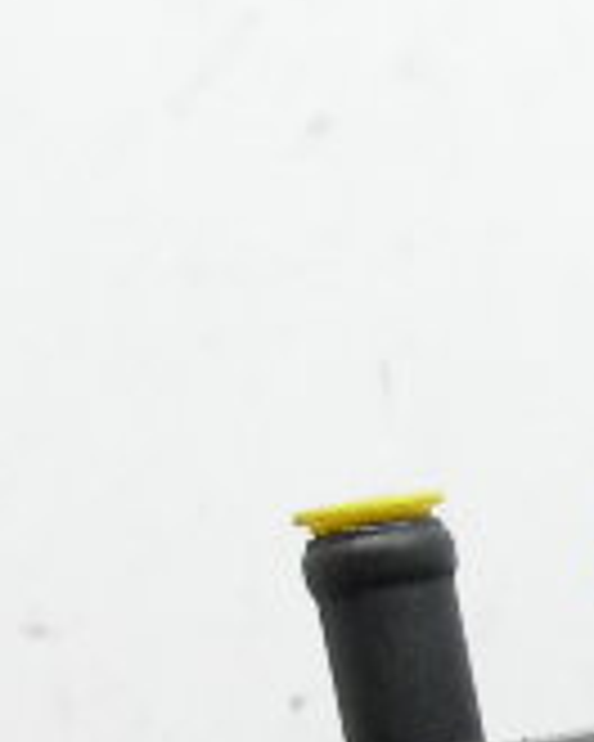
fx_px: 3604
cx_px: 1134
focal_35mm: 164
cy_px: 1619
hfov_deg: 8.9
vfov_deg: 10.5
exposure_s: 1/78.2
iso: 97
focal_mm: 4.7
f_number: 2.8
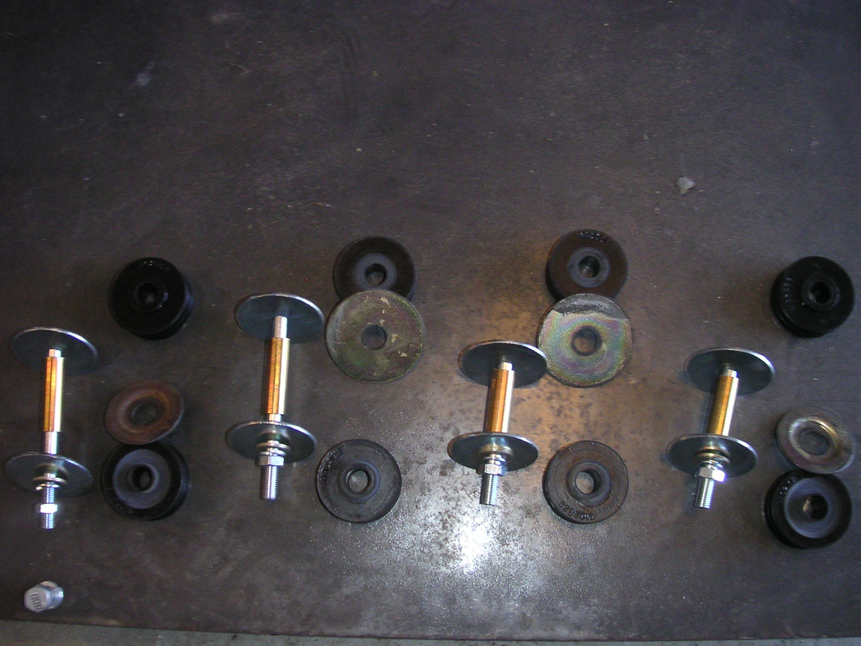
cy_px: 323
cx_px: 430
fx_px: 920
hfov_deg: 50.1
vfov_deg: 38.7
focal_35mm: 37
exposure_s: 1/45
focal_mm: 5.7
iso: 160
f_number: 2.8
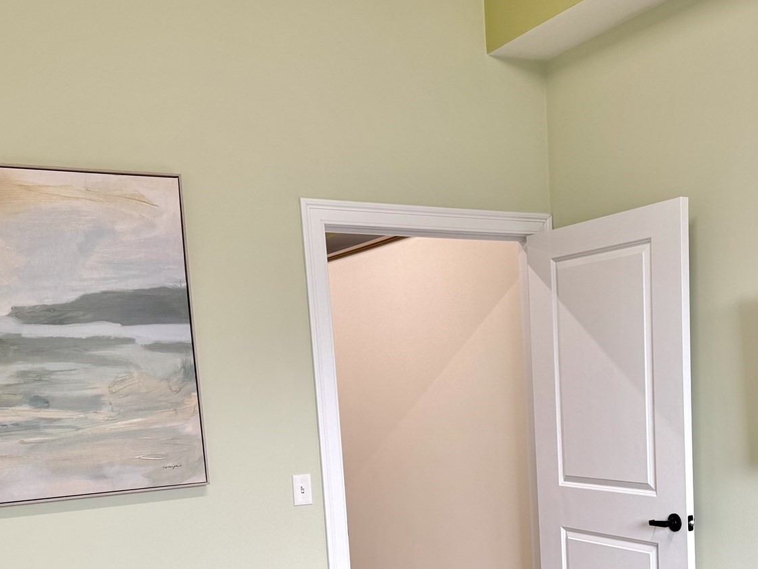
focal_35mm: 44
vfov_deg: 31.6
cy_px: 490
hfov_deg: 42.1
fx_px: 964
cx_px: 537
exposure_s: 1/120
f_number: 1.78
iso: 64
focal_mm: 6.76
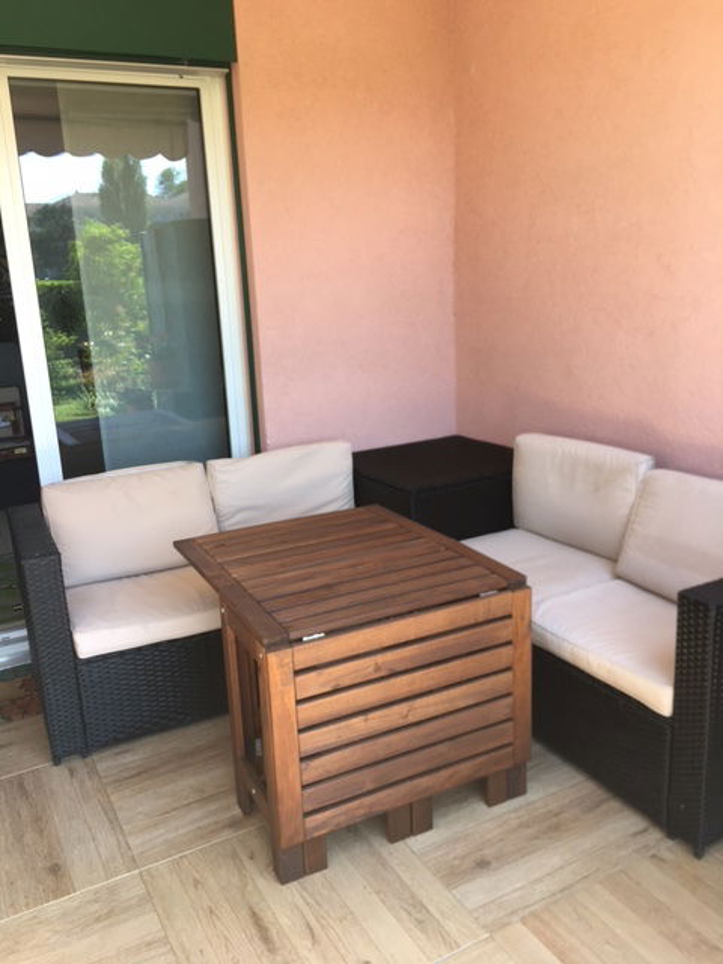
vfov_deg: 61.7
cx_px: 362
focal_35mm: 29
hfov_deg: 48.2
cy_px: 482
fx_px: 808
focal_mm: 4.15
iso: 25
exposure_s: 1/100
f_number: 2.2
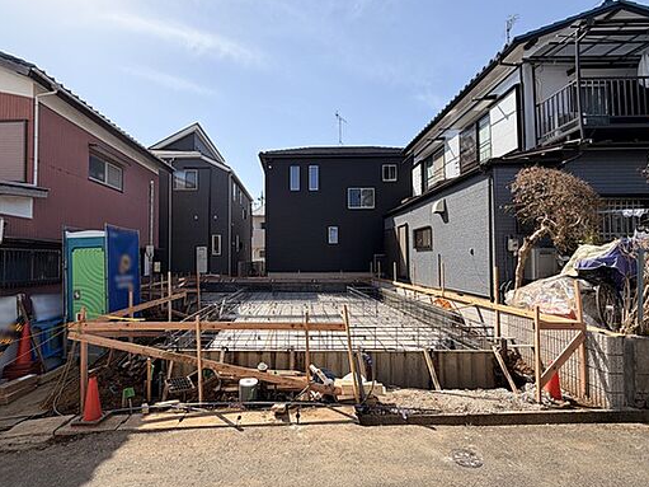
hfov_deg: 90.7
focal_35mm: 17
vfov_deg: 74.7
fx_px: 319
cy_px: 249
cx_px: 288
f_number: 2.2
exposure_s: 1/770
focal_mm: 2.22
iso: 25
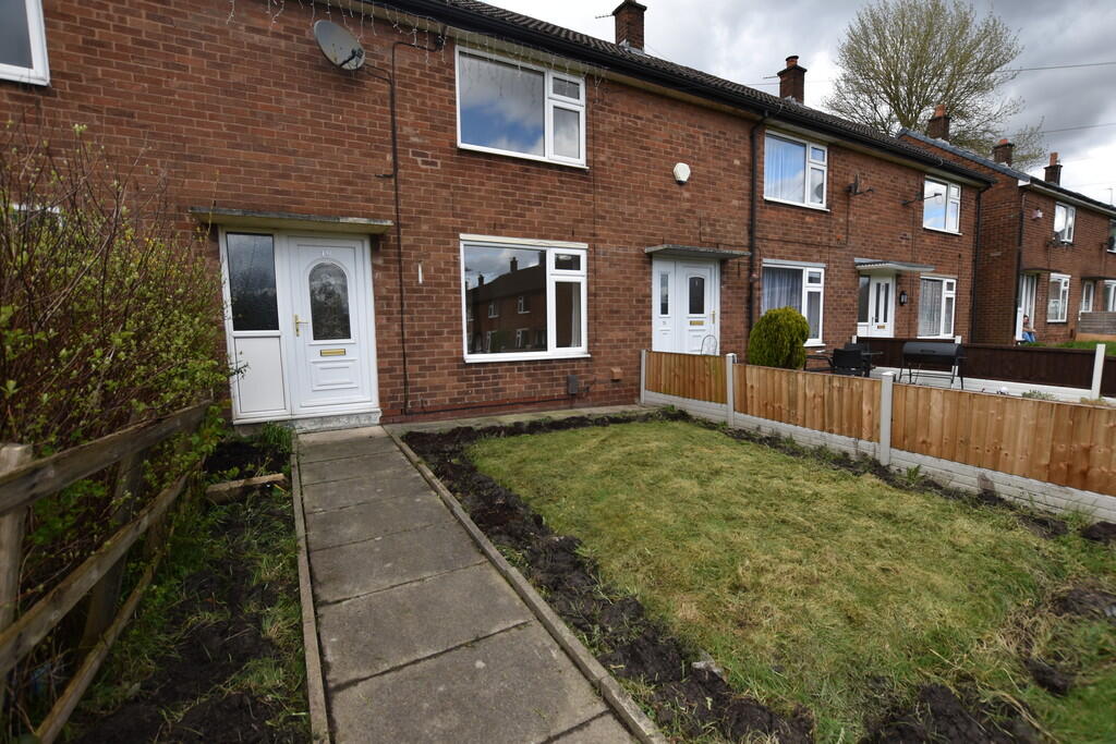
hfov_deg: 100.4
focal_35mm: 15
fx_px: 465
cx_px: 558
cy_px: 372
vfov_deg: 77.3
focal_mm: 10
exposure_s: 1/125
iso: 100
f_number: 5.6
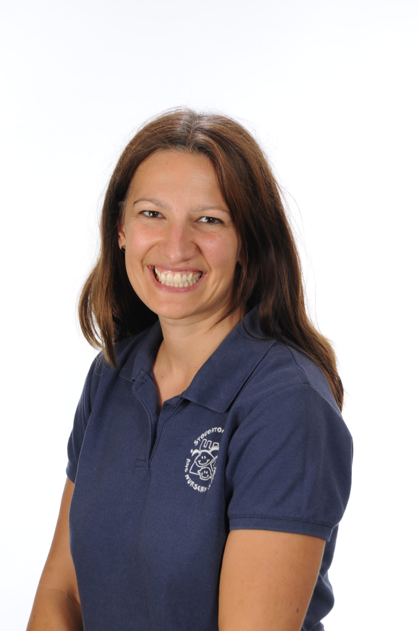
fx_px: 2757
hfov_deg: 8.7
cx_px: 210
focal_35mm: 158
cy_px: 316
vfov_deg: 13.1
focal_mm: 105
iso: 200
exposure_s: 1/160
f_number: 11
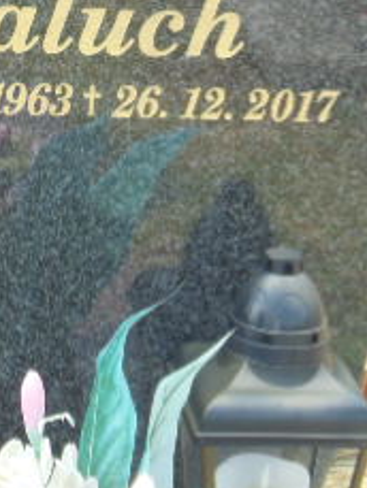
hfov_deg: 9.3
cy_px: -19
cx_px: 64
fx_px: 2246
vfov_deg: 12.3
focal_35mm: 159
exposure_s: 1/200
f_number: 4.1
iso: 125
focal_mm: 10.2
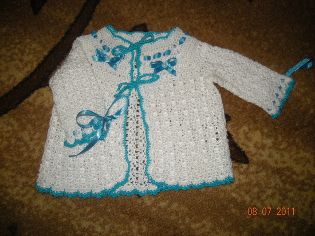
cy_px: 118
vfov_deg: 40.7
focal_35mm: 35
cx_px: 158
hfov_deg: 52.6
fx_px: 319
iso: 64
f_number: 2.8
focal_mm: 5.7
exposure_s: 1/60
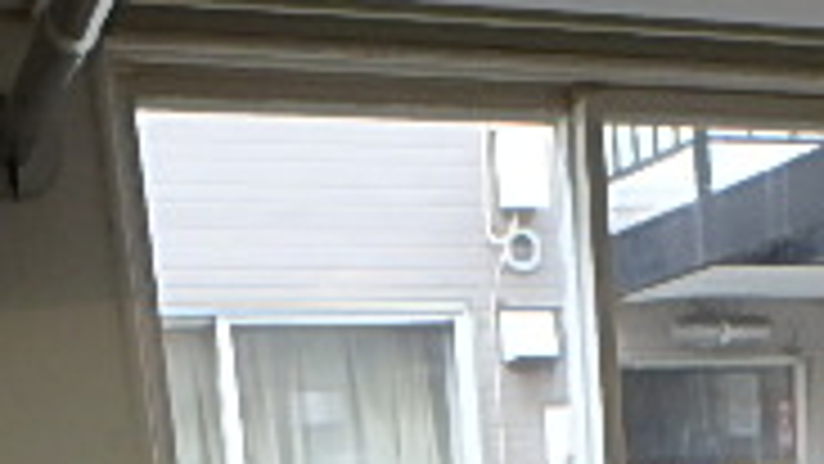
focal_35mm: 80
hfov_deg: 26.1
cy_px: 1068
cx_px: 644
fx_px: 1748
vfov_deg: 12.4
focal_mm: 3.7
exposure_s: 1/40
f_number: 3.5
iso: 200
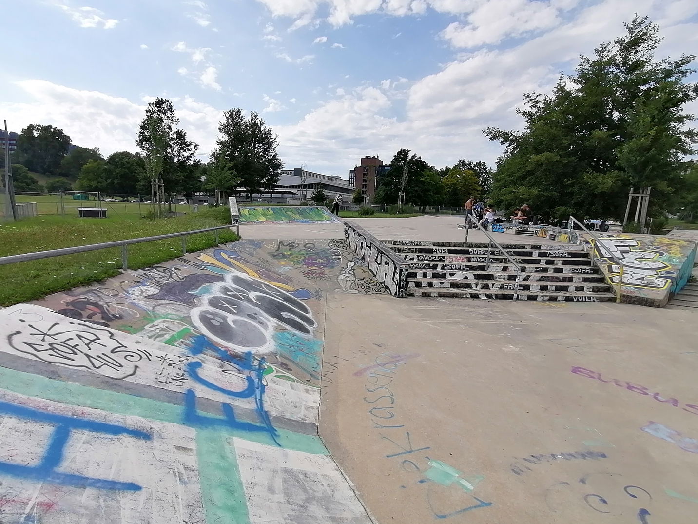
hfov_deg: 84.5
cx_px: 320
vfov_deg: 68.6
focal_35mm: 19
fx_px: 383
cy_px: 285
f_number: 2.4
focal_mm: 2.7
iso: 50
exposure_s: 1/1653
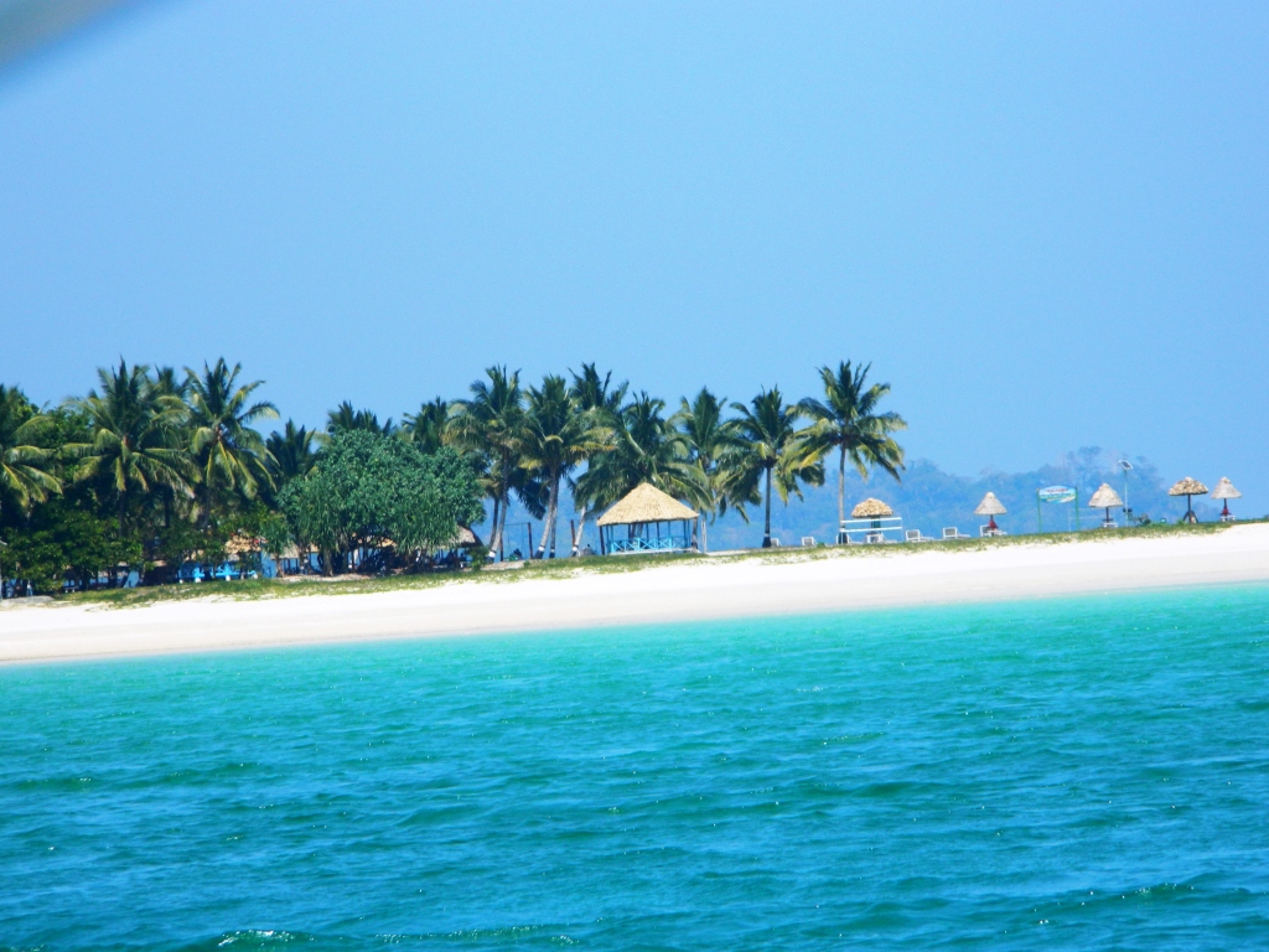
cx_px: 634
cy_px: 476
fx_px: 8102
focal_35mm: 221
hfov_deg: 9.0
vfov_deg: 6.7
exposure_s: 1/500
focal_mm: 39.7
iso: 80
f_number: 5.4
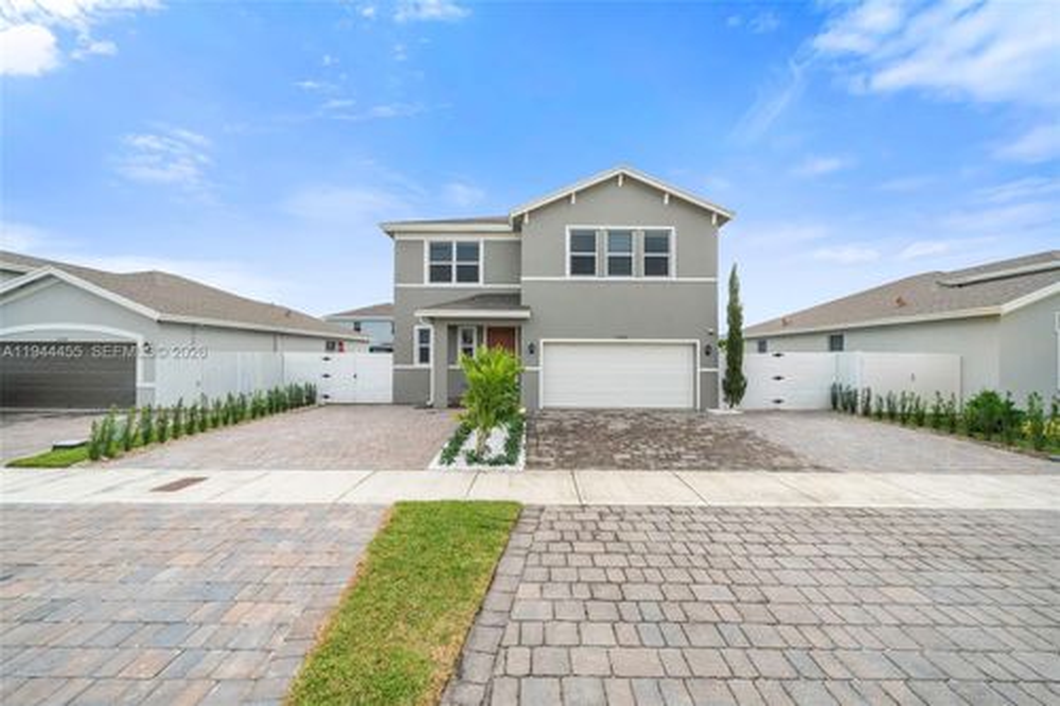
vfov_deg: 85.4
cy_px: 353
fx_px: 383
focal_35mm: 13
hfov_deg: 108.3
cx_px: 530
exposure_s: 1/320
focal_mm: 13
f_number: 9
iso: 800
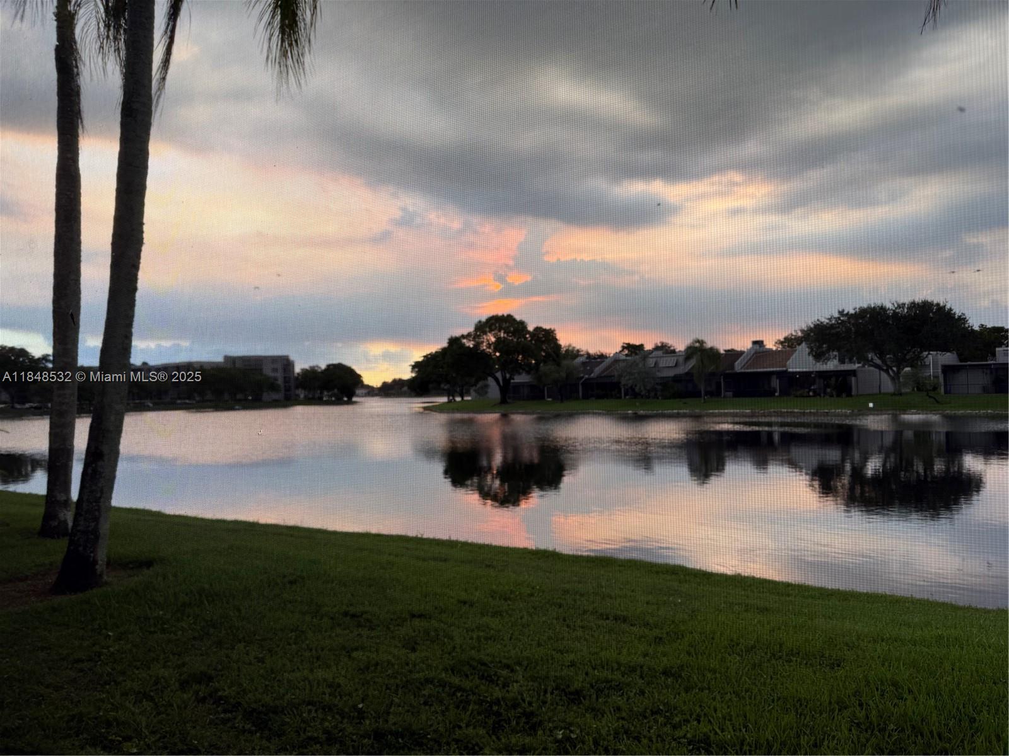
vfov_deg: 56.8
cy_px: 378
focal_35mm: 24
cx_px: 504
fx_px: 700
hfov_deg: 71.6
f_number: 1.78
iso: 80
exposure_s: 1/445
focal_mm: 6.76
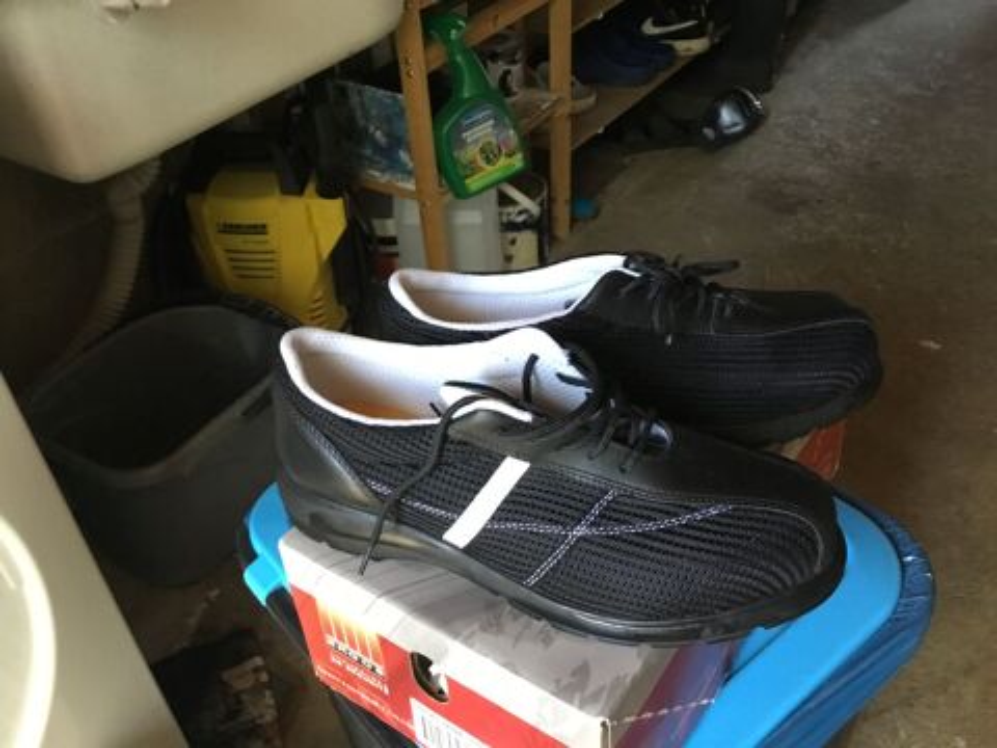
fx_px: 893
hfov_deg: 58.4
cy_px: 374
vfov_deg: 45.4
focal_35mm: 31
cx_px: 498
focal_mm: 3.3
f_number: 2.4
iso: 160
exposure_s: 1/33
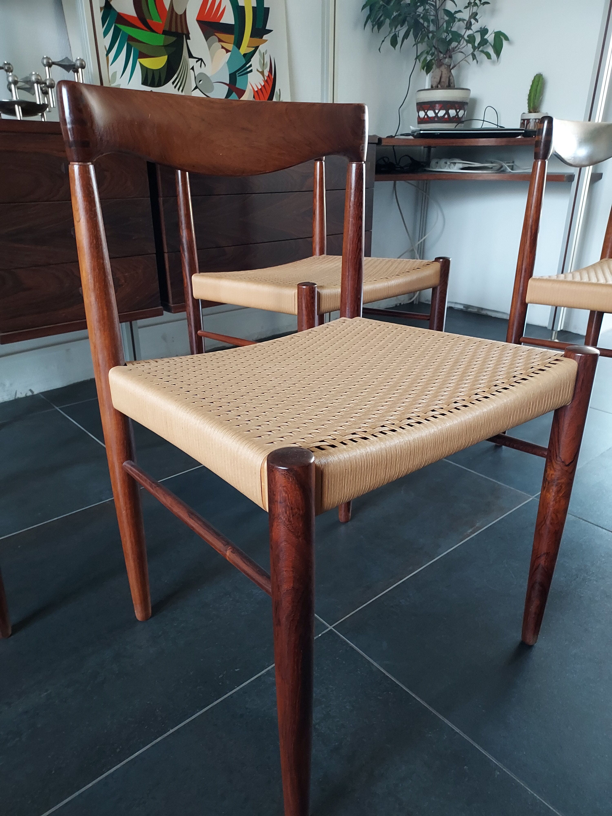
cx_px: 306
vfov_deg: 71.6
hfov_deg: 56.8
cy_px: 408
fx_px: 566
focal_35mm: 24
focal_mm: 4.6
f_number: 1.8
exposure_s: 1/33
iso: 400
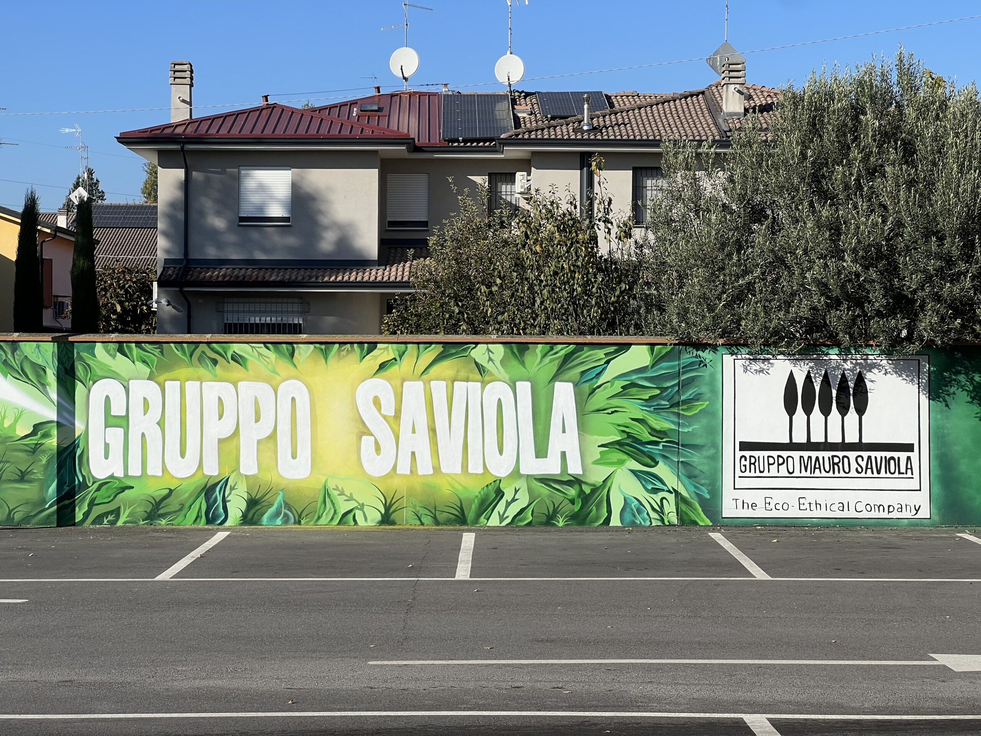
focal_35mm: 77
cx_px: 490
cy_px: 368
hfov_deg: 25.3
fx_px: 2182
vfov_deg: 19.1
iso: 32
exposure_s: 1/951
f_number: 2.8
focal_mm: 9
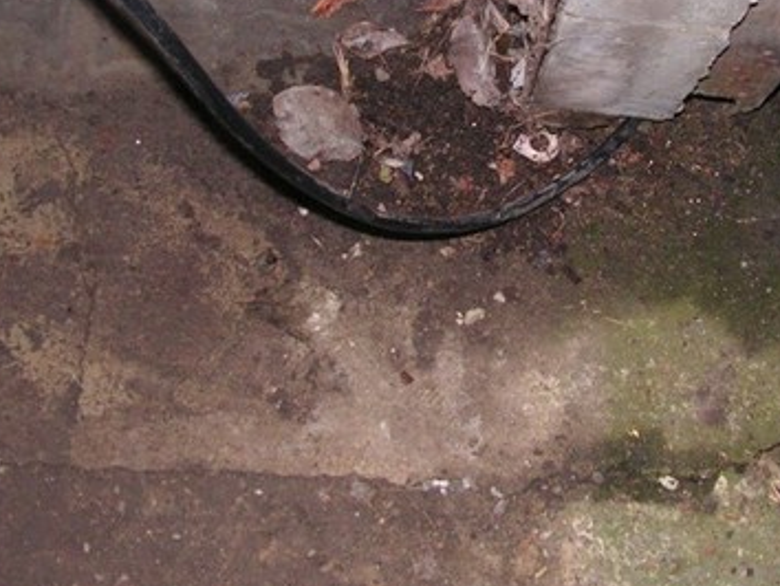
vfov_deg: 22.3
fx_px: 1466
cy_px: 126
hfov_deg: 29.6
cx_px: 529
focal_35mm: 65
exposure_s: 1/40
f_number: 3.2
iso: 200
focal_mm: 6
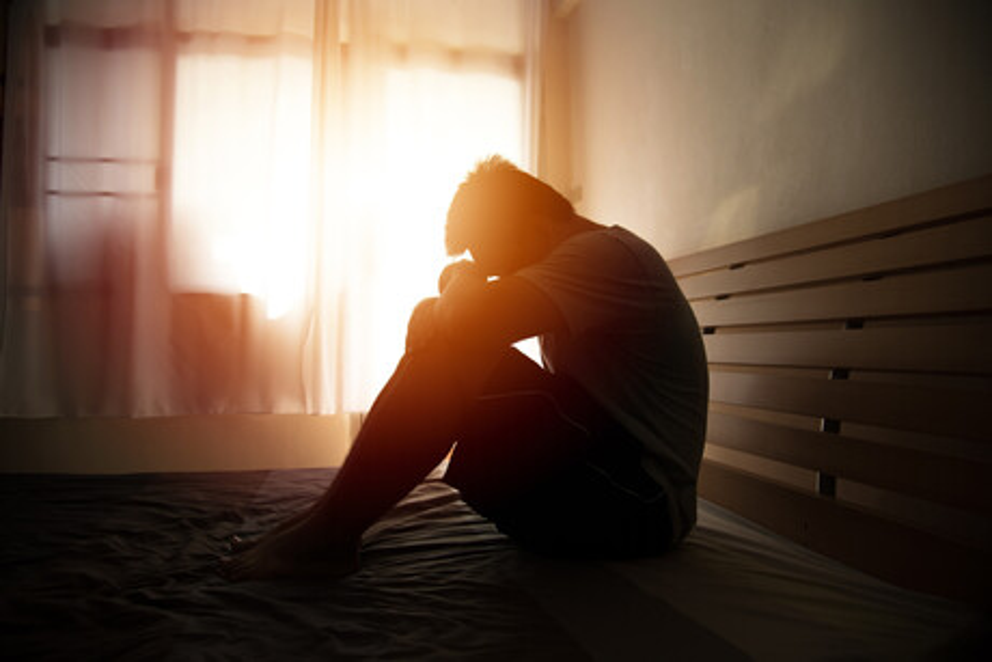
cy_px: 331
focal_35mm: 24
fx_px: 662
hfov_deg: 73.7
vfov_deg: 53.2
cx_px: 496
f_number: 4
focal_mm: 24
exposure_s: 1/80
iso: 200
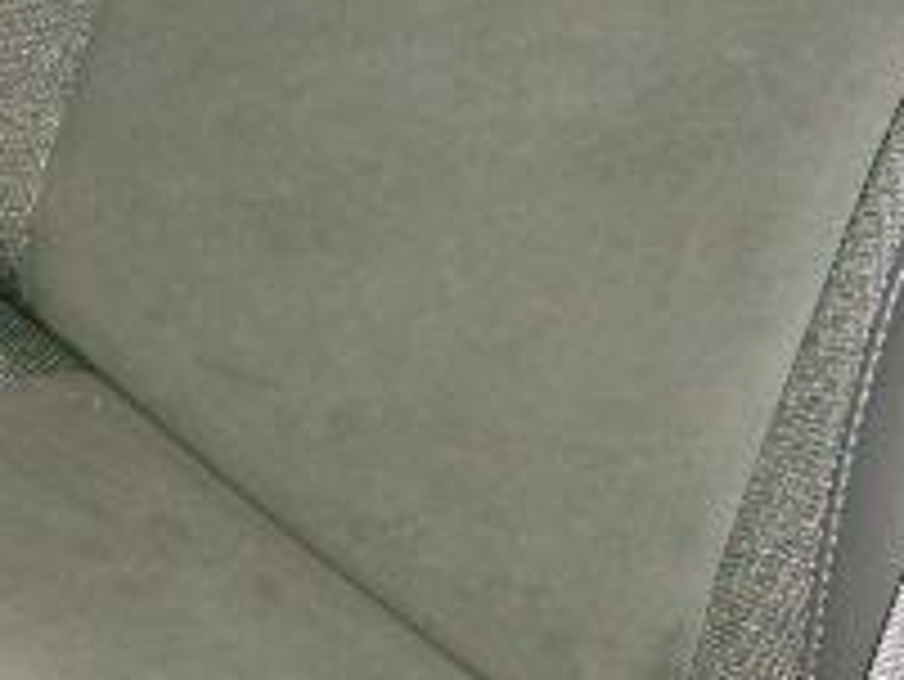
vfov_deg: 10.7
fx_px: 3580
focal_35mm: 137
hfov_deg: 13.6
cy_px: 680
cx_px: -409
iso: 235
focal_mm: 7.2
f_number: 3
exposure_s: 1/45
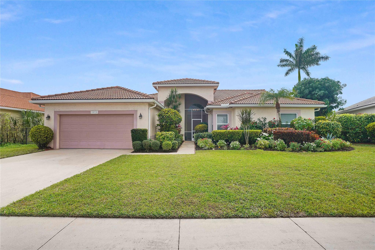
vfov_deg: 73.7
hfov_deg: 96.8
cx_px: 188
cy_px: 125
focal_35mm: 16
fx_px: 167
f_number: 5
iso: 100
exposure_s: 1/500
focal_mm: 16
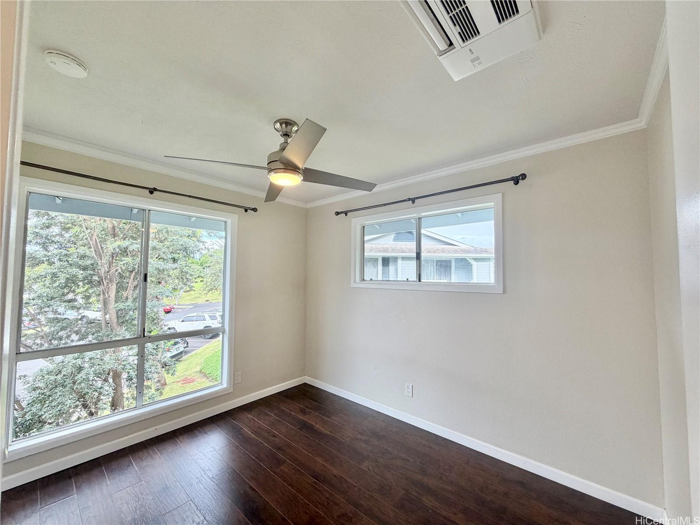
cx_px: 350
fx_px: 283
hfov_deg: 102.1
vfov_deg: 85.7
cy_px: 262
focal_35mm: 14
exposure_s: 1/120
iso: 125
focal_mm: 2.22
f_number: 2.2
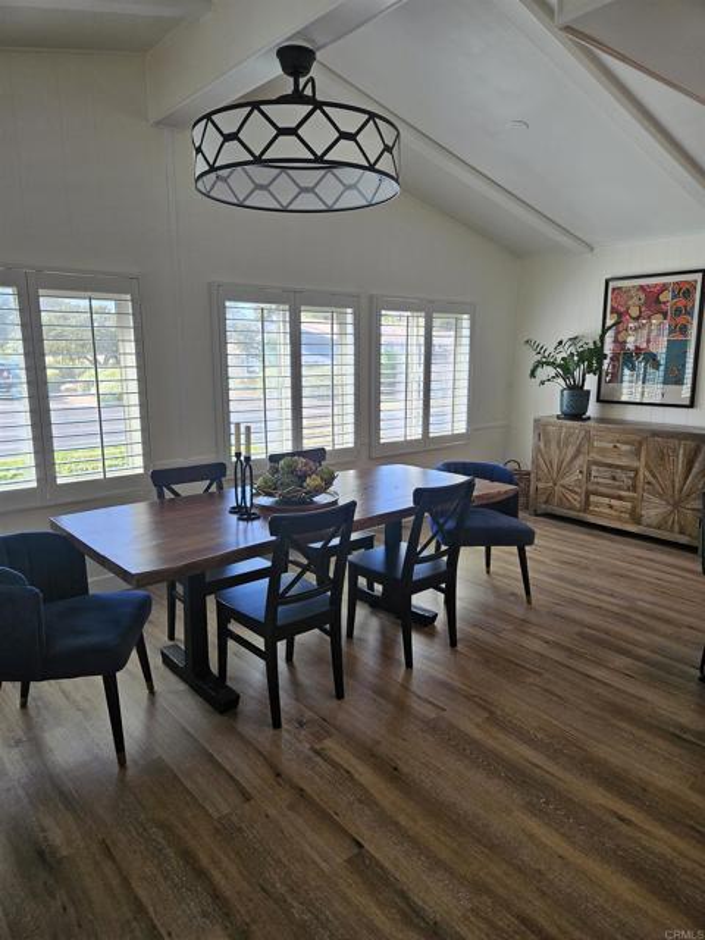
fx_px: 625
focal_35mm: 23
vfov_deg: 73.9
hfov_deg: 58.9
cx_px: 352
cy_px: 470
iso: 50
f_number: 1.8
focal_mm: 5.4
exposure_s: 1/120
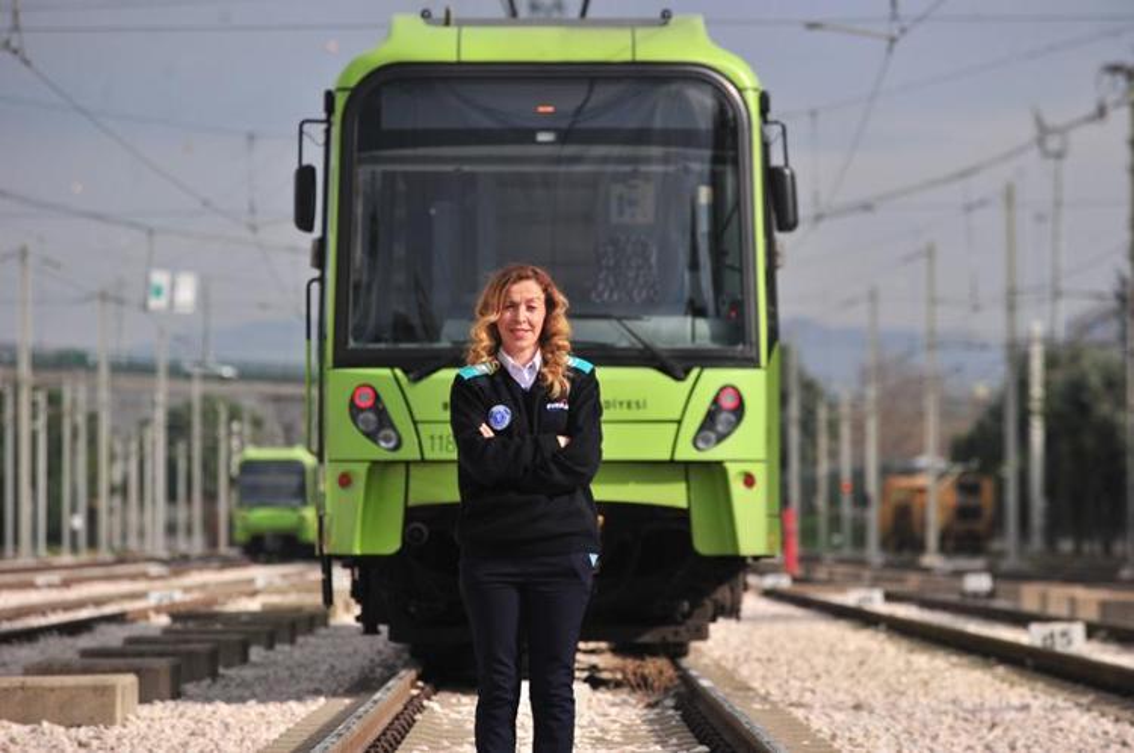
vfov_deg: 6.8
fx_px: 6292
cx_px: 567
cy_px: 376
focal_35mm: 200
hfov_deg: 10.3
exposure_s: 1/5000
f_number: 5
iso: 500
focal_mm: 200
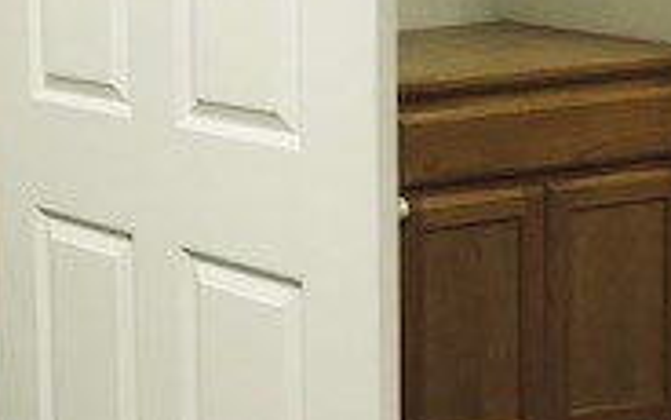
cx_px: -274
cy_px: 37
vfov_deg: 12.6
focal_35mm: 103
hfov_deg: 18.4
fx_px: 1884
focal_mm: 4
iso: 40
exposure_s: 1/24
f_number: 1.8
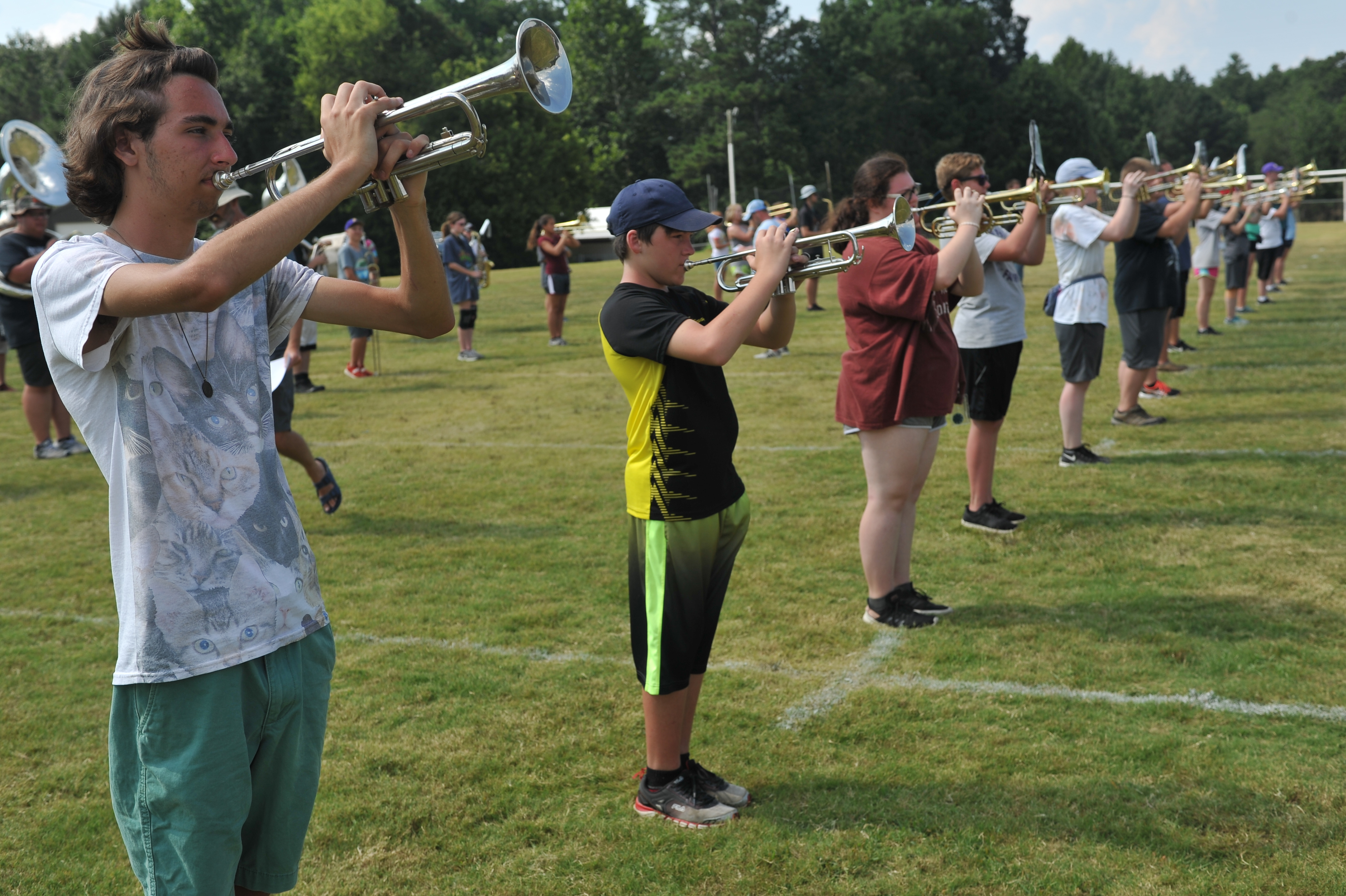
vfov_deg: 31.9
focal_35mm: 42
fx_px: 1569
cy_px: 448
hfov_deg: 46.4
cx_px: 673
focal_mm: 42
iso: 200
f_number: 7.1
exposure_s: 1/640
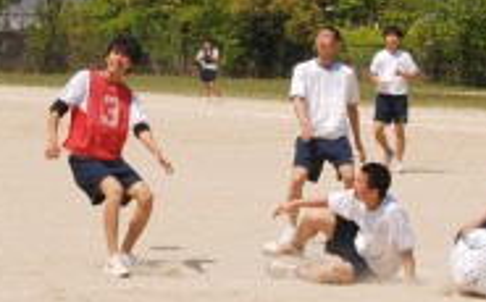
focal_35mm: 167
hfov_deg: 12.6
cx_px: 276
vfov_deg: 7.8
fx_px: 2209
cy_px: 56
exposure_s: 1/4000
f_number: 4.2
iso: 400
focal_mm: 42
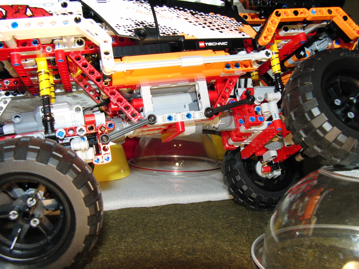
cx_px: 180
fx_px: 373
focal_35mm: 36
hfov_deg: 51.4
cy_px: 134
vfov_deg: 39.7
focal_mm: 7.3
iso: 400
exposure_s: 1/160
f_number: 3.8
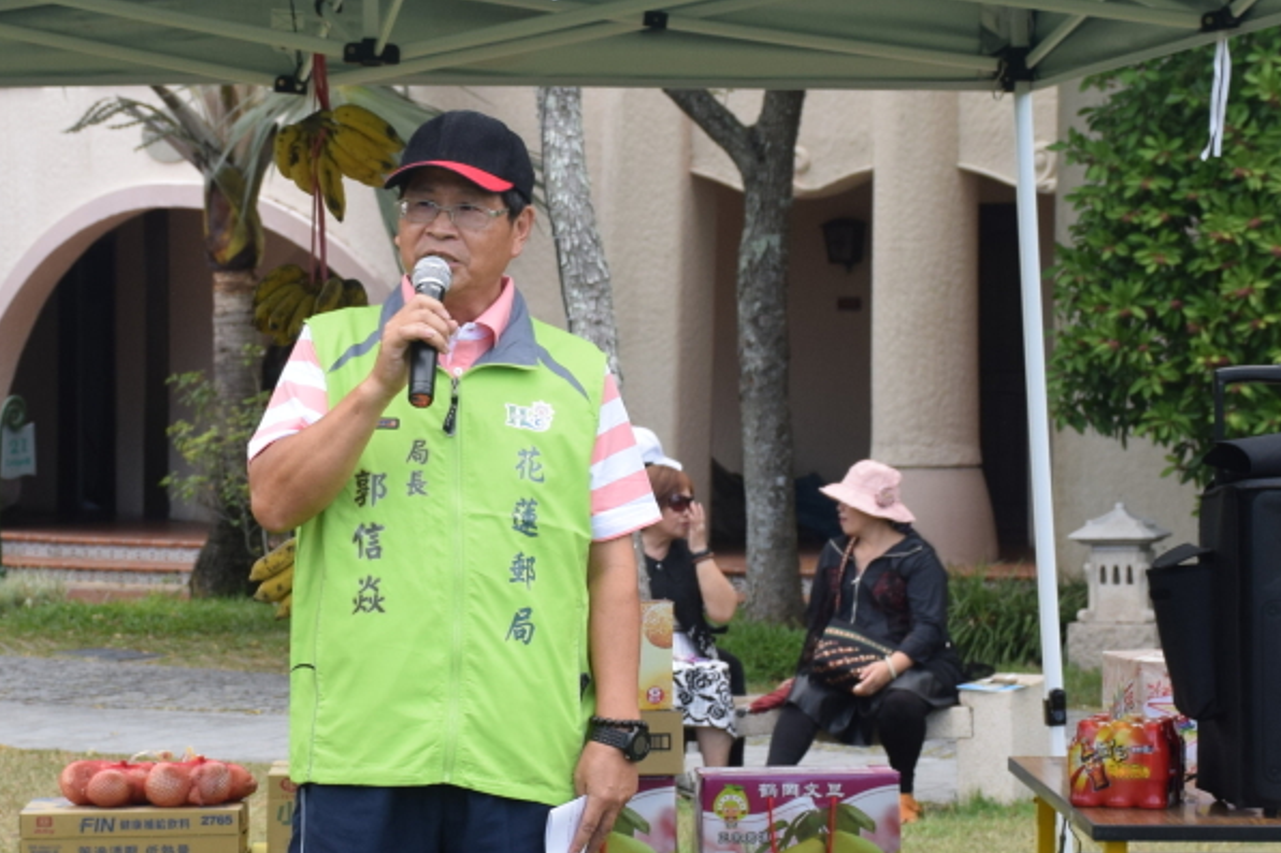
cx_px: 475
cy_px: 358
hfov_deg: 22.4
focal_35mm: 91
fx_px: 3225
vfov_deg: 15.1
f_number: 8
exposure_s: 1/250
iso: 400
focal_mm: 45
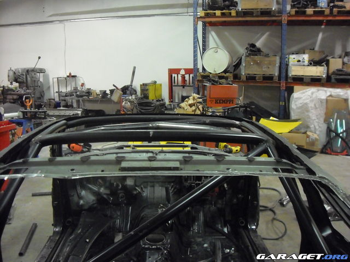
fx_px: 374
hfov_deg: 50.1
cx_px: 175
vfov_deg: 38.7
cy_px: 131
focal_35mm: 37
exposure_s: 1/25
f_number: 2.7
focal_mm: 6.2
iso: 800
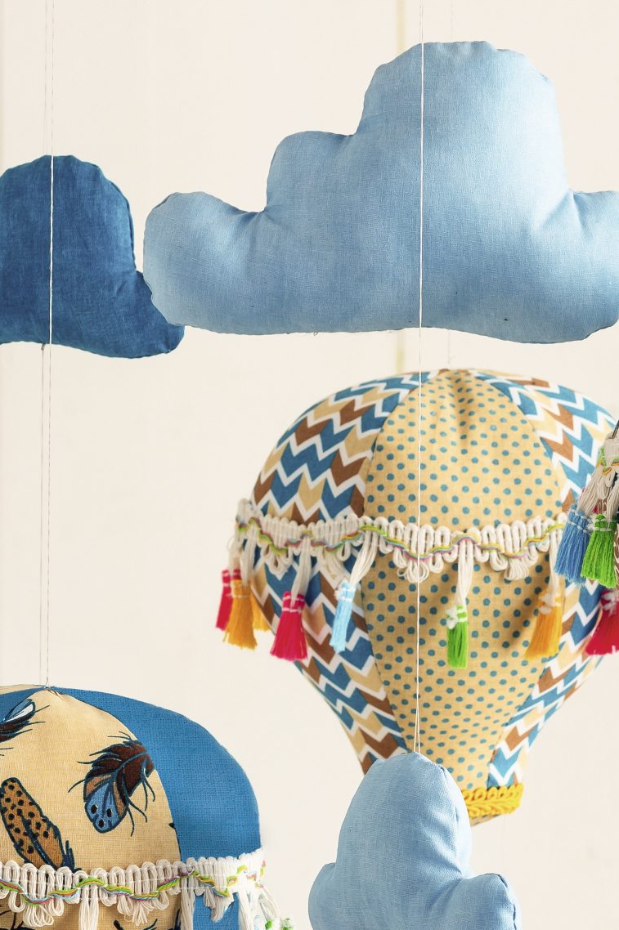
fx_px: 8239
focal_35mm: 319
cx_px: 377
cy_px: 570
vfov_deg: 6.5
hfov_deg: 4.3
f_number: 13
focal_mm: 120
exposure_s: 1/80
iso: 100
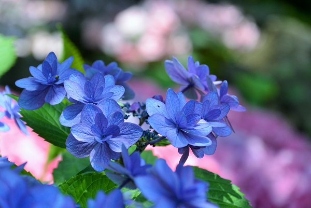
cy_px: 104
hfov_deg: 11.5
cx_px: 156
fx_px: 1547
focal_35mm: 179
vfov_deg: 7.7
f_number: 4.5
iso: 100
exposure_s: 1/250
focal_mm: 66.4
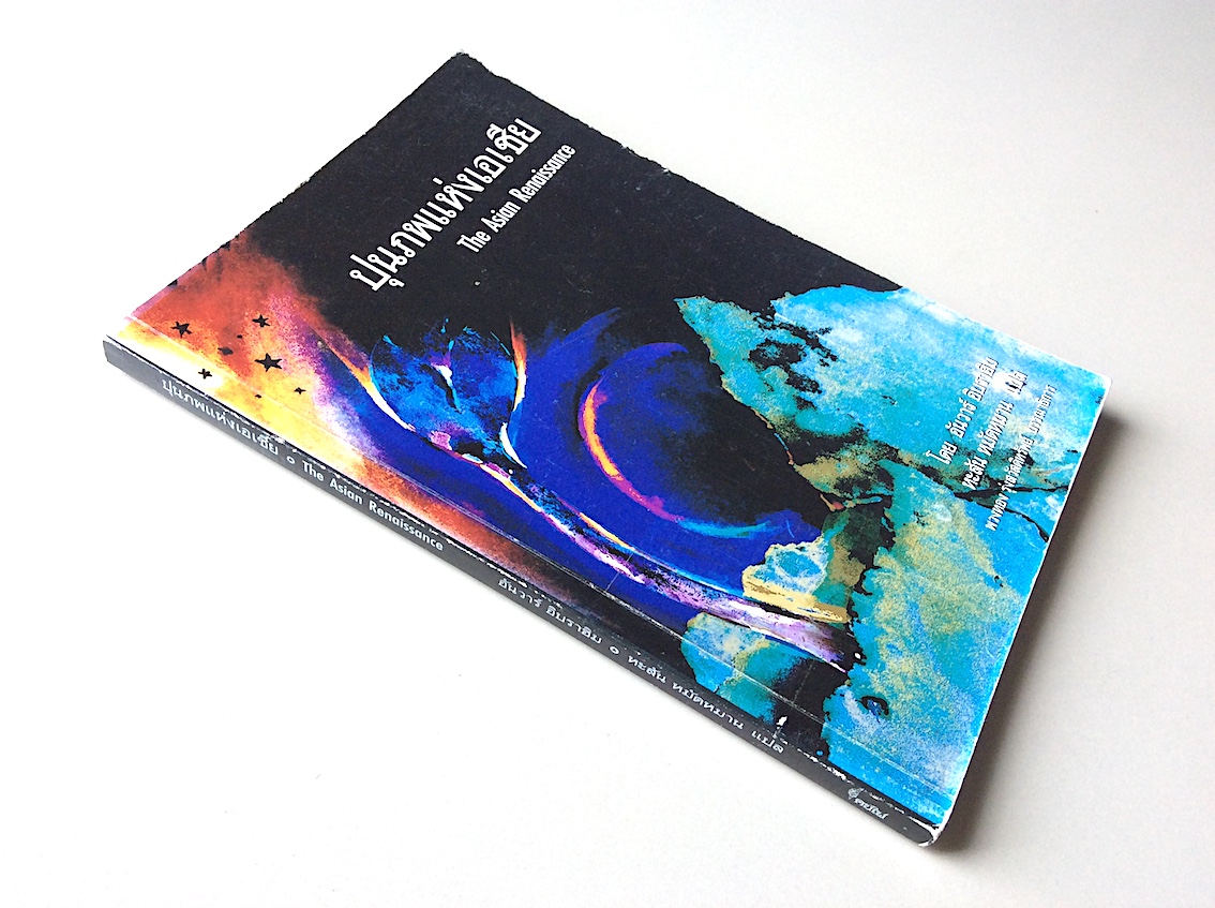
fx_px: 1122
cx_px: 608
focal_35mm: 32
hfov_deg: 56.9
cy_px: 454
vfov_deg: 44.1
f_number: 2.4
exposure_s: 1/100
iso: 50
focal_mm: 3.3
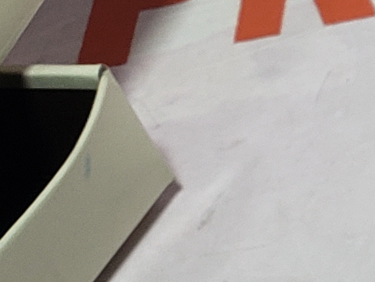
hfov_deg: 8.3
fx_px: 1983
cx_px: 1283
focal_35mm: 183
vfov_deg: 8.1
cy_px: 140
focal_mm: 4.3
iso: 50
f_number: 2.4
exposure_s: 1/253
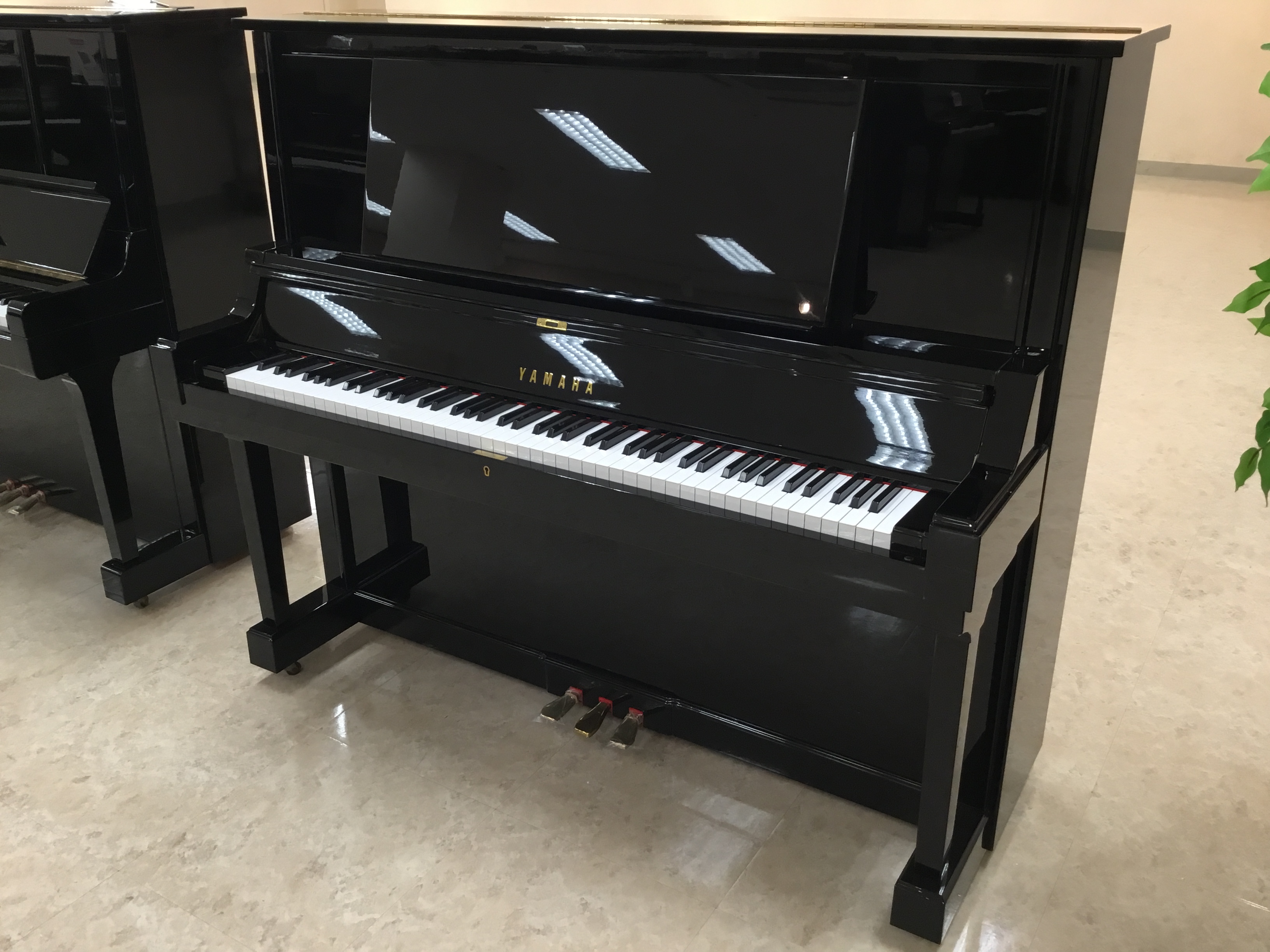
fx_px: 1137
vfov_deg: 45.4
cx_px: 635
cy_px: 476
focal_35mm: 31
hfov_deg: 58.4
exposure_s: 1/30
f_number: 2.4
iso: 64
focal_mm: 3.3
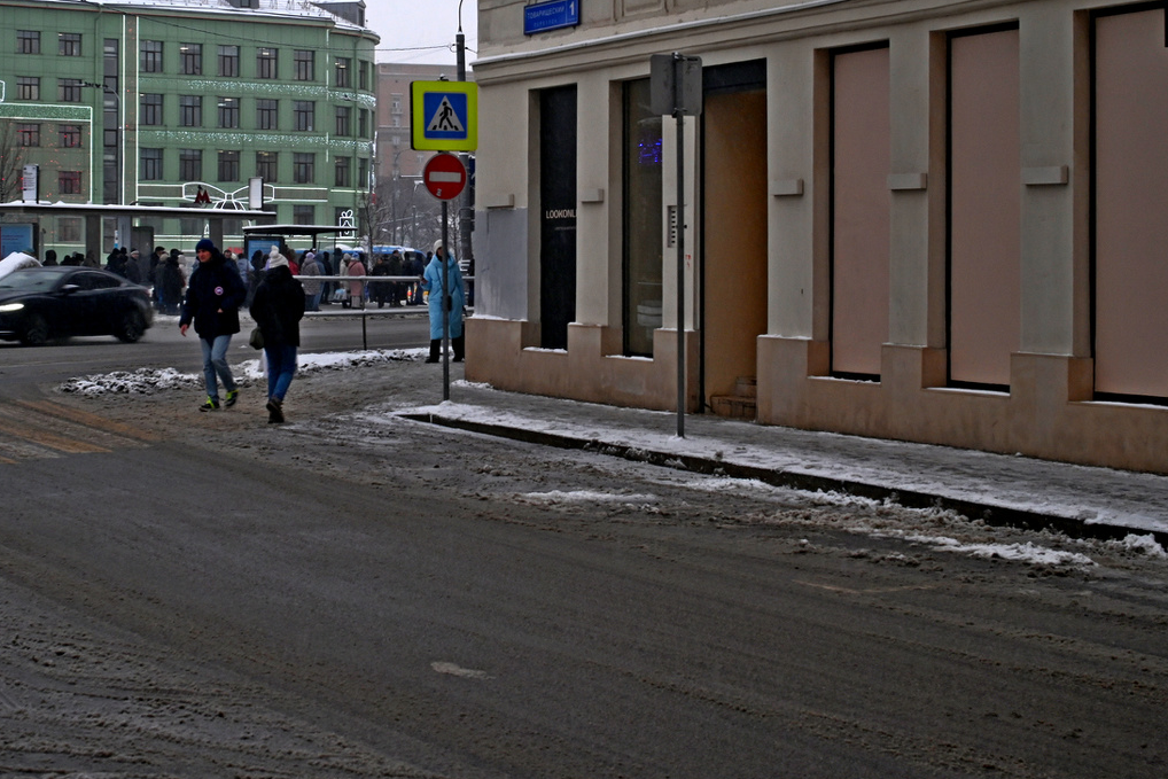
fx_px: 2141
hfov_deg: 30.4
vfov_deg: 20.5
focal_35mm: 66
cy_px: 262
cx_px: 465
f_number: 5.6
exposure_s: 1/60
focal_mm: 32
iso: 400
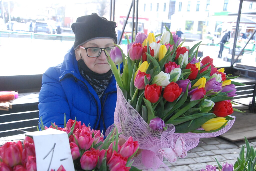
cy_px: 86
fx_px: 278
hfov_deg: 49.5
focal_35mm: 39
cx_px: 128
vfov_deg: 34.3
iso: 1600
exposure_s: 1/200
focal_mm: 26
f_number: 7.1
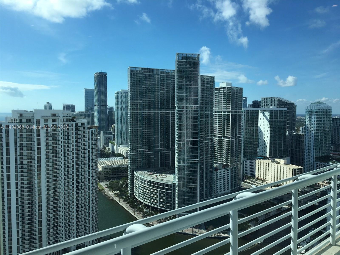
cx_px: 170
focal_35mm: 29
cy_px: 128
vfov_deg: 48.2
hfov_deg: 61.7
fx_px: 285
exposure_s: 1/1570
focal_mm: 4.15
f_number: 2.2
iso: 25
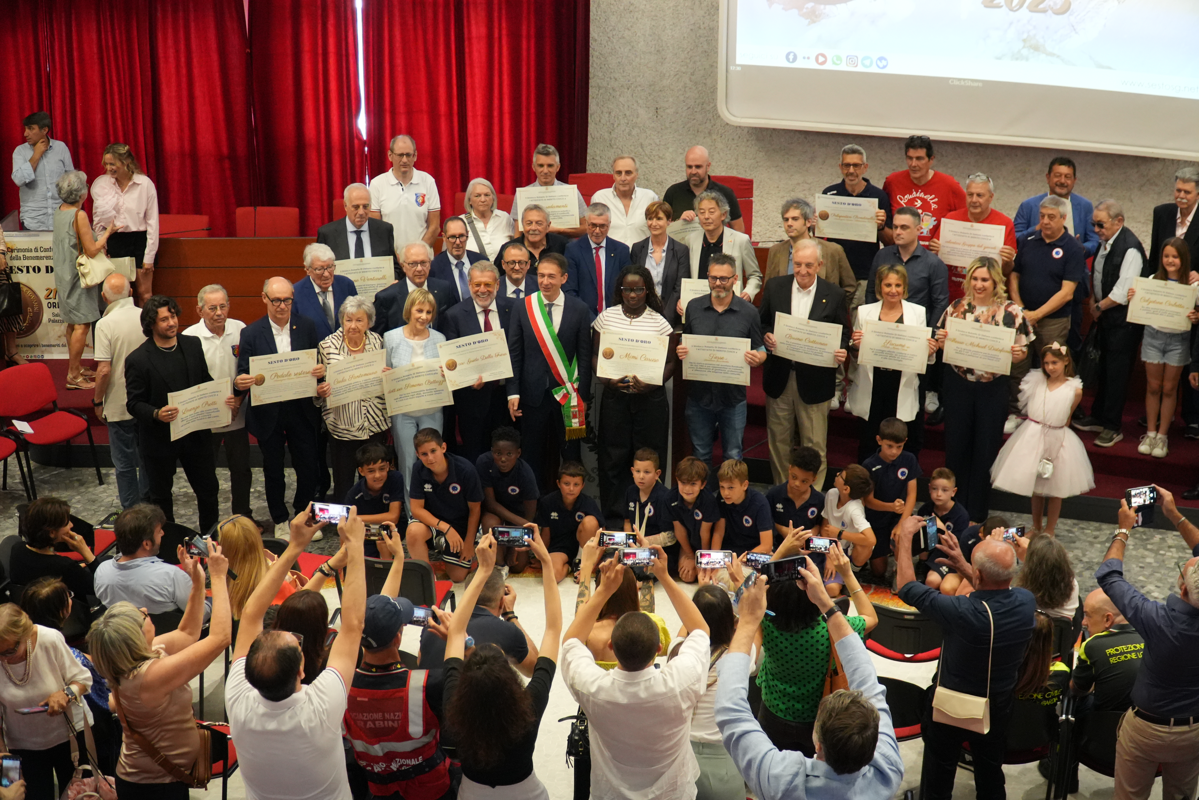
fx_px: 1549
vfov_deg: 28.9
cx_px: 600
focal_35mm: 46
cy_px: 400
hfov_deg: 42.3
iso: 3200
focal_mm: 31
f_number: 4
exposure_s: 1/125
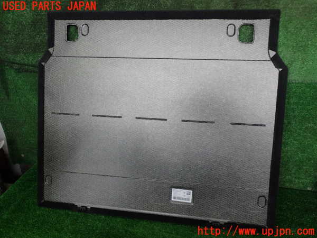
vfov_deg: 46.8
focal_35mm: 30
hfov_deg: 60.0
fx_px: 275
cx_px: 158
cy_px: 119
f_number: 2.3
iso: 200
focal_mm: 5.4
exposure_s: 1/60
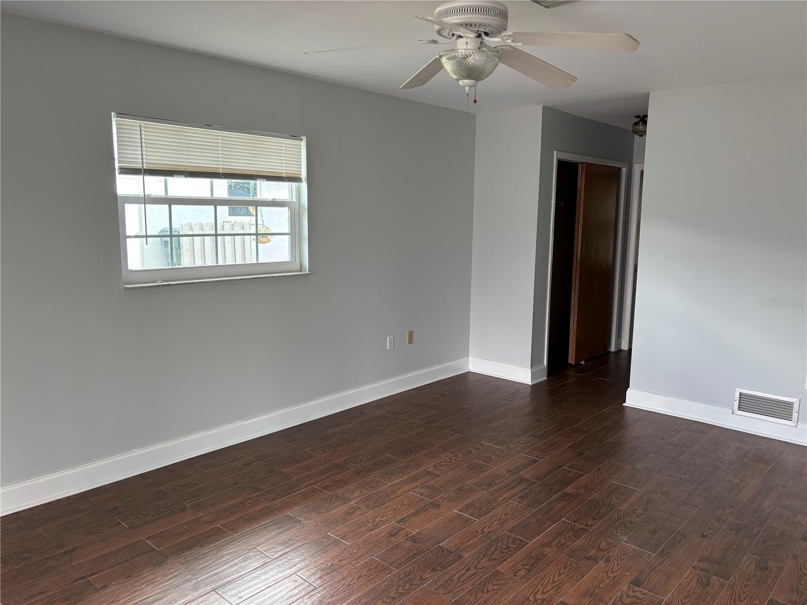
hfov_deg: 67.3
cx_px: 404
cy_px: 302
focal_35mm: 26
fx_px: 606
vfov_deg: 53.1
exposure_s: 1/60
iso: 125
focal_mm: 5.96
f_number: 1.6
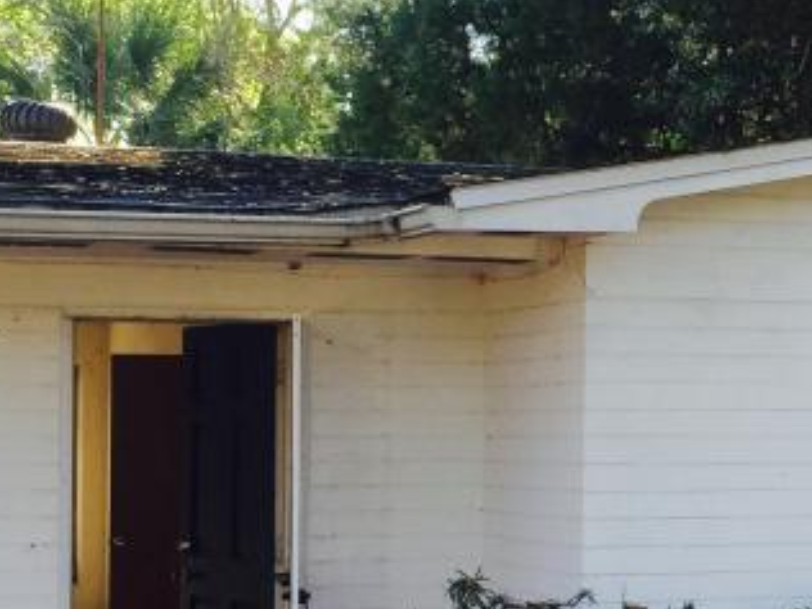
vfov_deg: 15.7
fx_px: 2205
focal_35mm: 94
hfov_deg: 20.6
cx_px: 668
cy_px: 450
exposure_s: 1/309
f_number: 2.2
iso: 32
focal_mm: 4.15
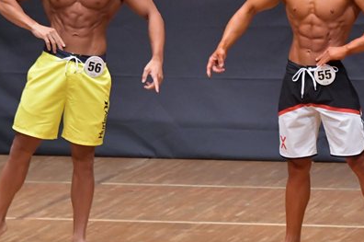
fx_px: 4746
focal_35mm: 470
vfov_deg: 2.9
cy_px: 105
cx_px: 348
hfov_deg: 4.4
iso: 6400
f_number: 5.6
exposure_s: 1/400
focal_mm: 160
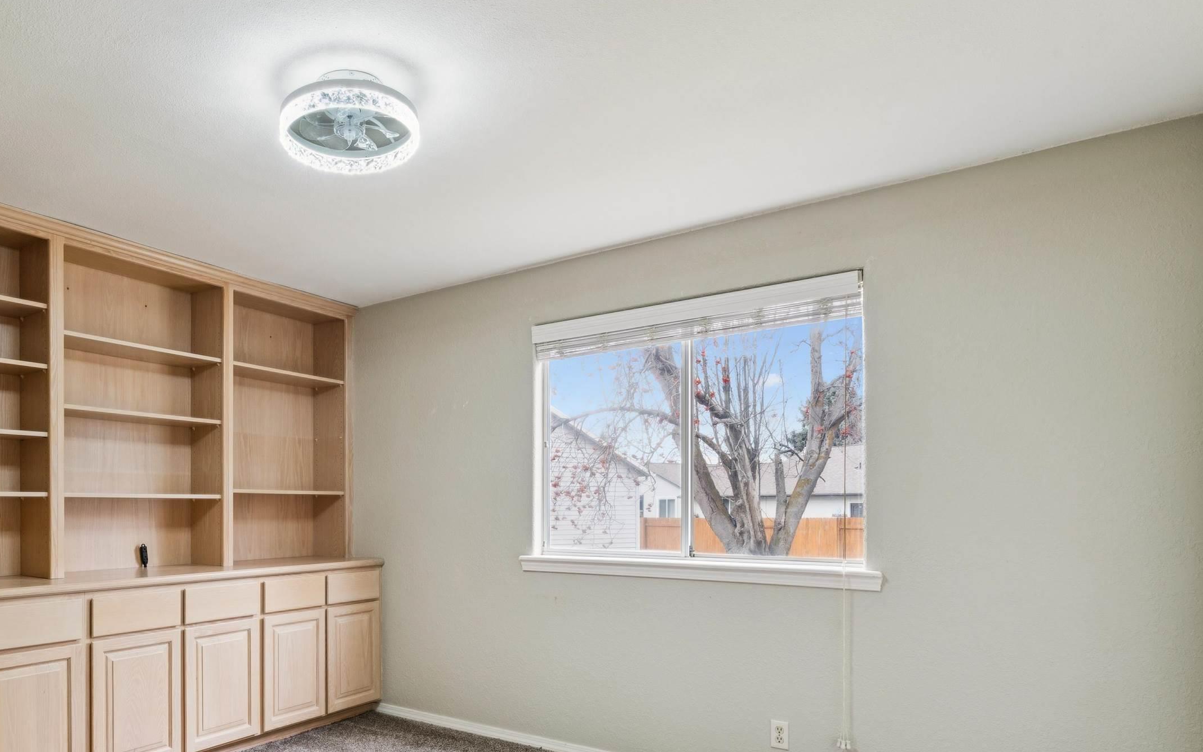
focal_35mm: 23
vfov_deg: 51.3
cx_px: 419
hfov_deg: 74.4
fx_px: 765
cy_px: 508
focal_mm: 15.9
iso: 400
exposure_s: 1/6
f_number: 13
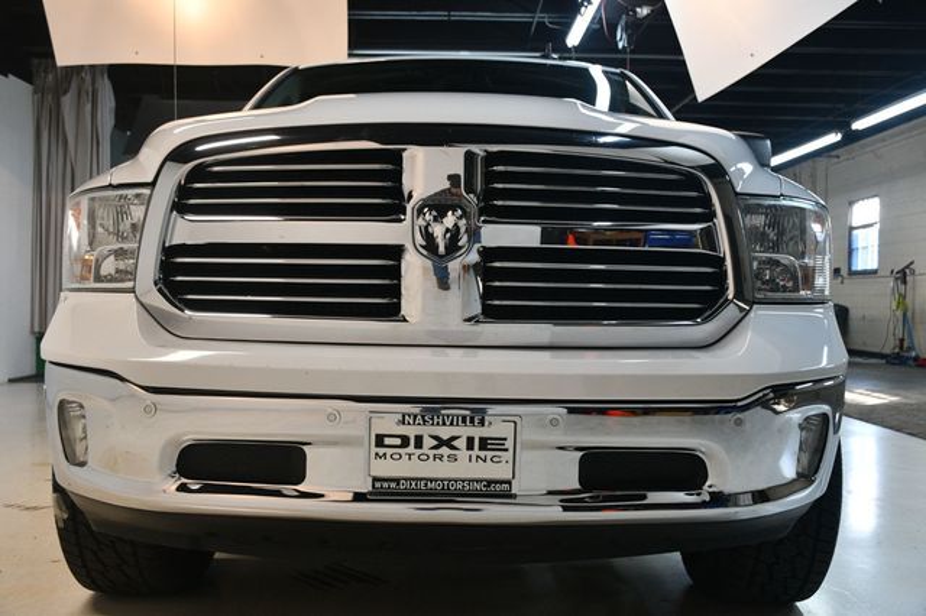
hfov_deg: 53.2
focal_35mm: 36
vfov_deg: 36.8
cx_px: 463
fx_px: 925
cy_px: 308
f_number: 3.8
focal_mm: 24
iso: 900
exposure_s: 1/125
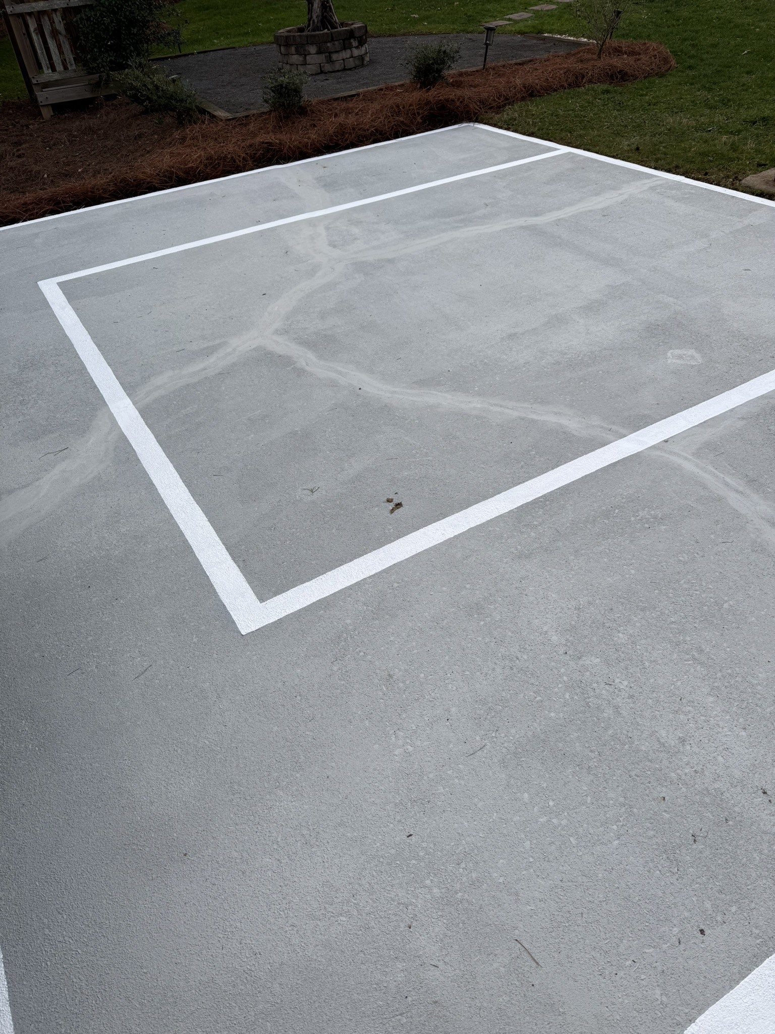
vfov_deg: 71.6
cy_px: 517
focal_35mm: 24
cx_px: 388
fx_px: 716
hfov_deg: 56.8
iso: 50
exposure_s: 1/129
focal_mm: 6.76
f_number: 1.78
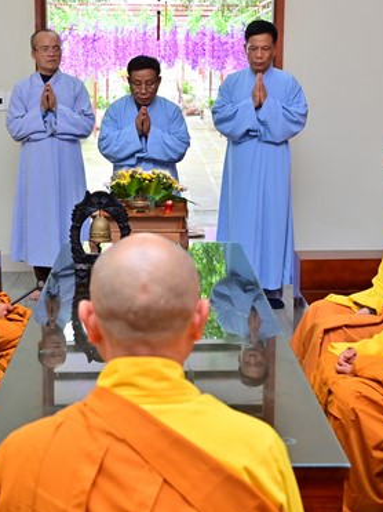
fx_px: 945
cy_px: 251
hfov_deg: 22.9
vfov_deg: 30.3
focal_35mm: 64
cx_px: 146
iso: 1000
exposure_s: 1/125
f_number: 5
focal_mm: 38
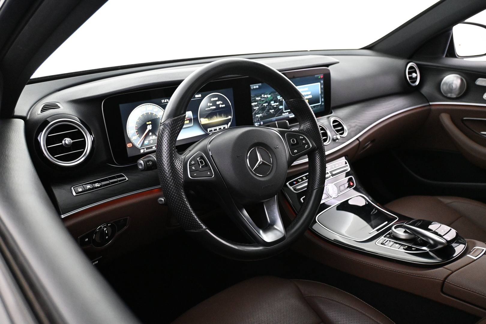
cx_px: 243
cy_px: 162
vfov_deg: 44.6
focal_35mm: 29
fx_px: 395
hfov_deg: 63.2
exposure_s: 1/40
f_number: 3.8
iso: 4000
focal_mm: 19.5
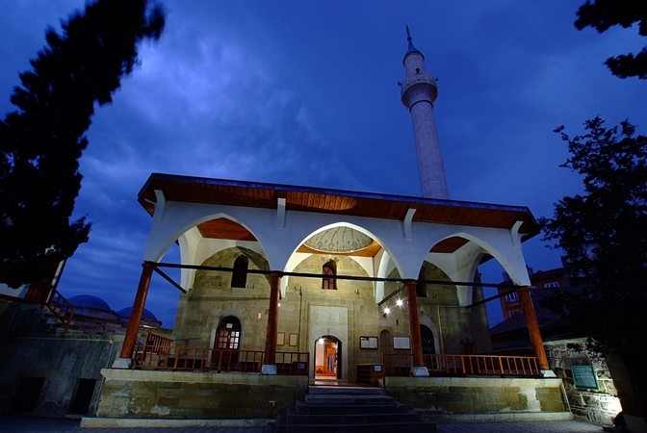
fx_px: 306
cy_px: 216
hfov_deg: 93.2
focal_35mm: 17
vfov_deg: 70.6
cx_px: 324
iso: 320
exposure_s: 7.1
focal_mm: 11
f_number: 20
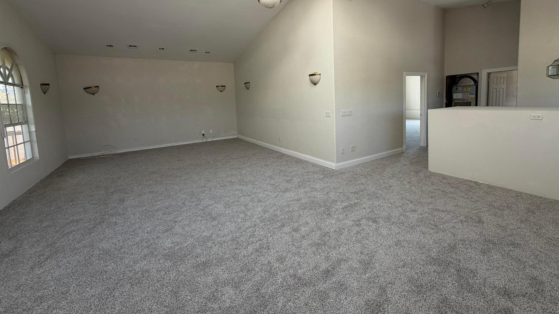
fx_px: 237
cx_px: 285
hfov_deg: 99.4
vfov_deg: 66.2
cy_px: 119
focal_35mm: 16
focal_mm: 2.22
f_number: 2.2
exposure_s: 1/121
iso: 160
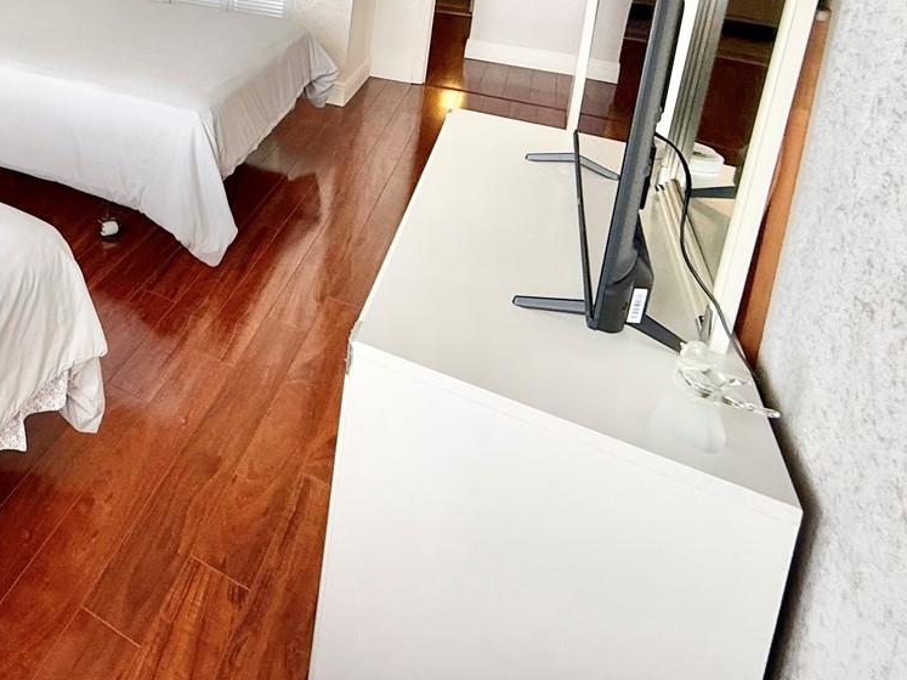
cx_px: -44
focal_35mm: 30
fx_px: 786
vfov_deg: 39.6
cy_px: -39
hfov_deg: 47.2
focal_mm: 2.22
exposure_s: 1/99
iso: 100
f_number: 2.2
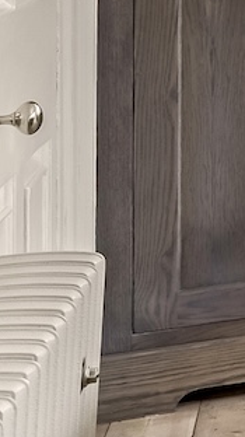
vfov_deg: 14.8
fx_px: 1586
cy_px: -164
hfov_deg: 4.9
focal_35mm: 137
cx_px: 1533
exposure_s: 1/4
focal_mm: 17
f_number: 8
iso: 100
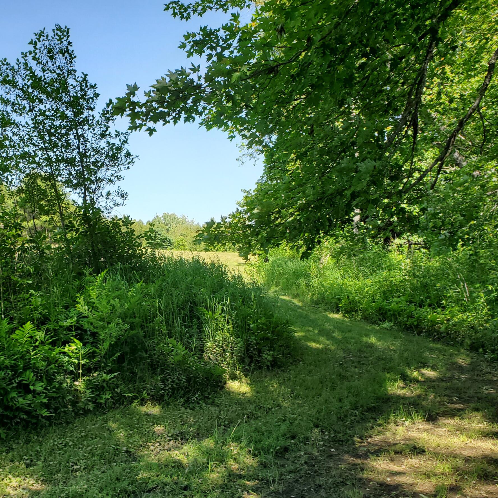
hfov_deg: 42.6
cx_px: 192
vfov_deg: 42.8
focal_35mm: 39
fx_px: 635
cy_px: 263
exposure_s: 1/634
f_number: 2.4
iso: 50
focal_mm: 4.3
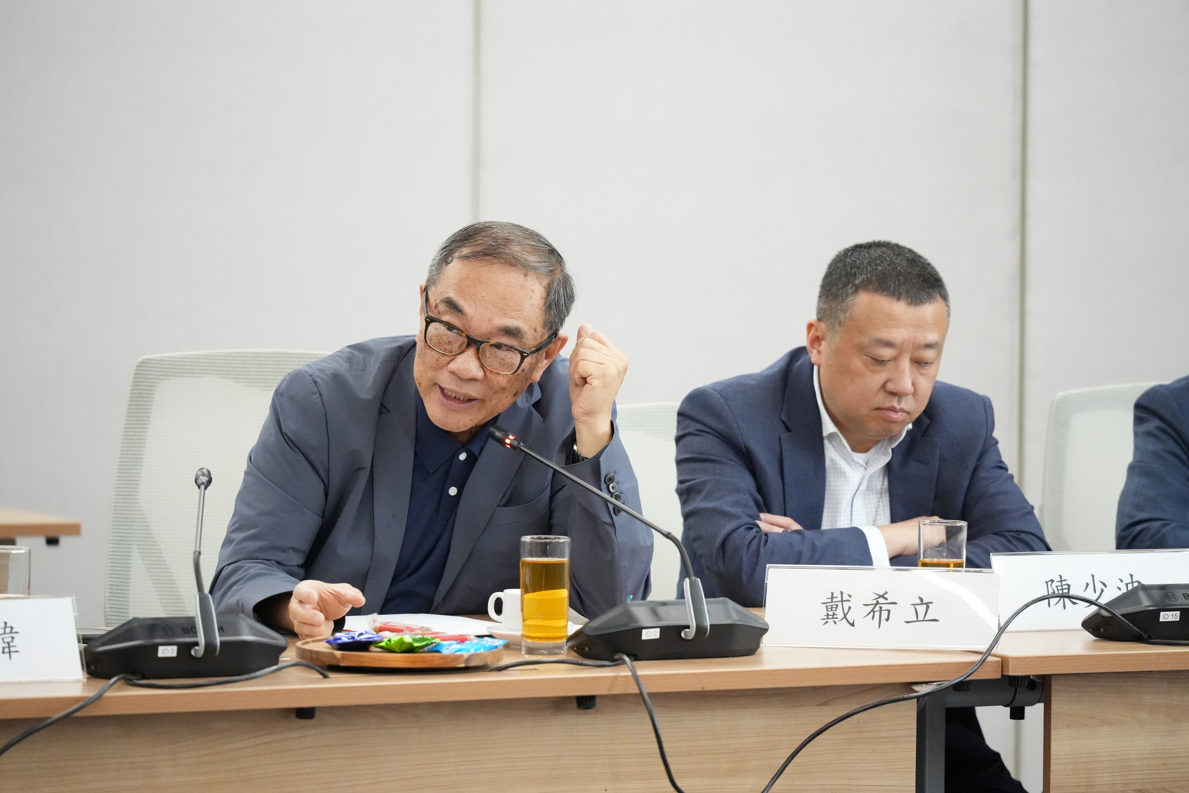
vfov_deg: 6.9
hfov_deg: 10.3
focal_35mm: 200
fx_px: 6605
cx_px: 594
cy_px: 396
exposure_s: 1/200
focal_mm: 200
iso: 10000
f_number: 4
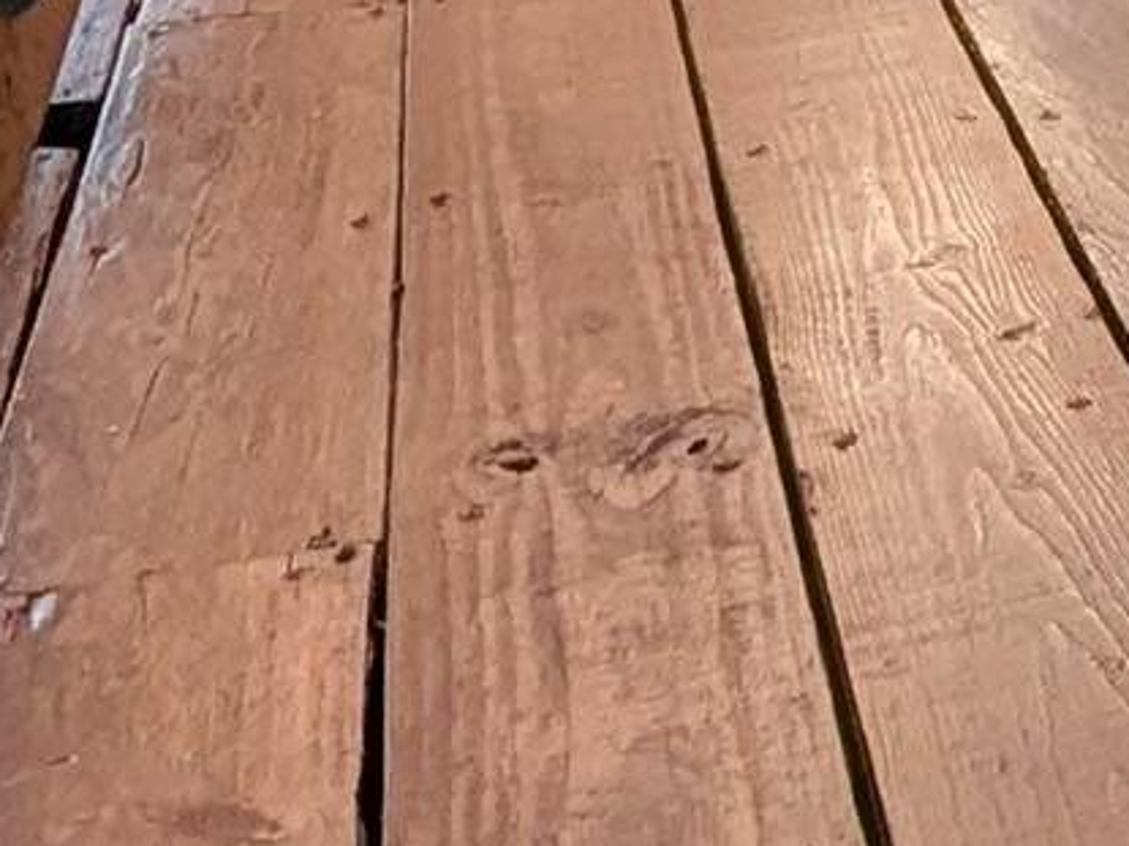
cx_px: 2111
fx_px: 3130
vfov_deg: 12.4
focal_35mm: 96
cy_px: -1143
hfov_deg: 16.6
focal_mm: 1.95
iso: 48
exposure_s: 1/958
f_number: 2.2
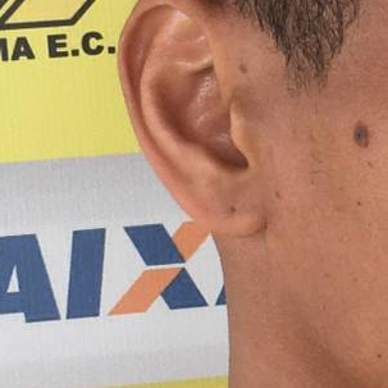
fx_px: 2143
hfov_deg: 10.2
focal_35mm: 169
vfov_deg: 10.3
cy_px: 248
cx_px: 462
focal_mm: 4.15
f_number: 2.2
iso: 25
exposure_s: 1/170
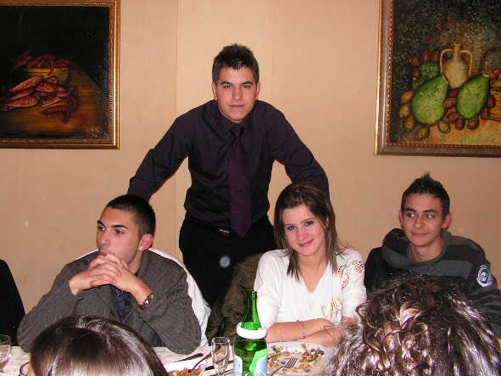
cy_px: 186
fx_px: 564
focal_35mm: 39
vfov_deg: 36.8
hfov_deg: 47.9
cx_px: 238
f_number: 3.2
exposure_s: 1/40
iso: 200
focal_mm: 6
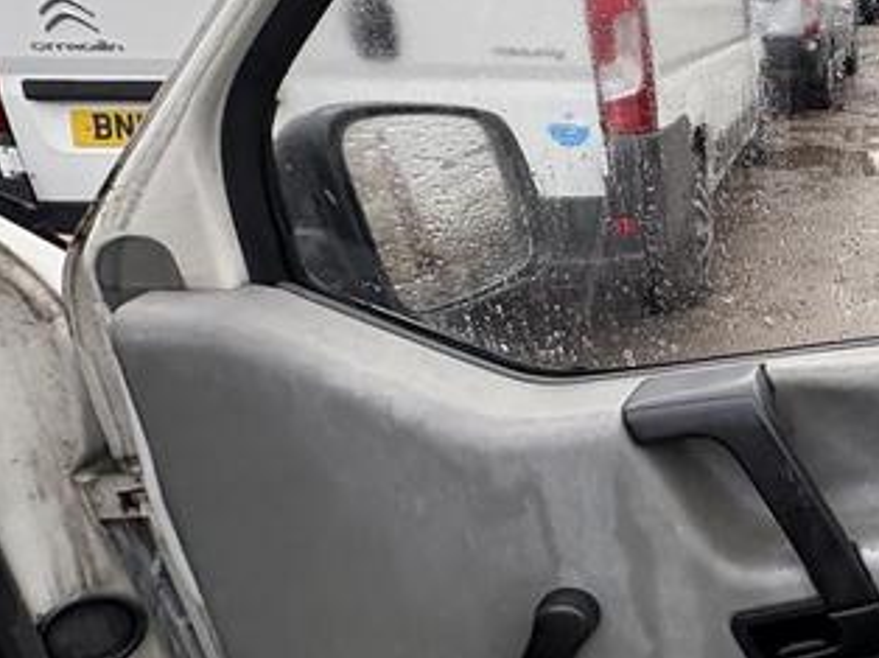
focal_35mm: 40
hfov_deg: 36.0
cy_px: 347
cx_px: 1067
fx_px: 1015
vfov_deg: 35.9
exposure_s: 1/194
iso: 40
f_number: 2.2
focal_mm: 2.22
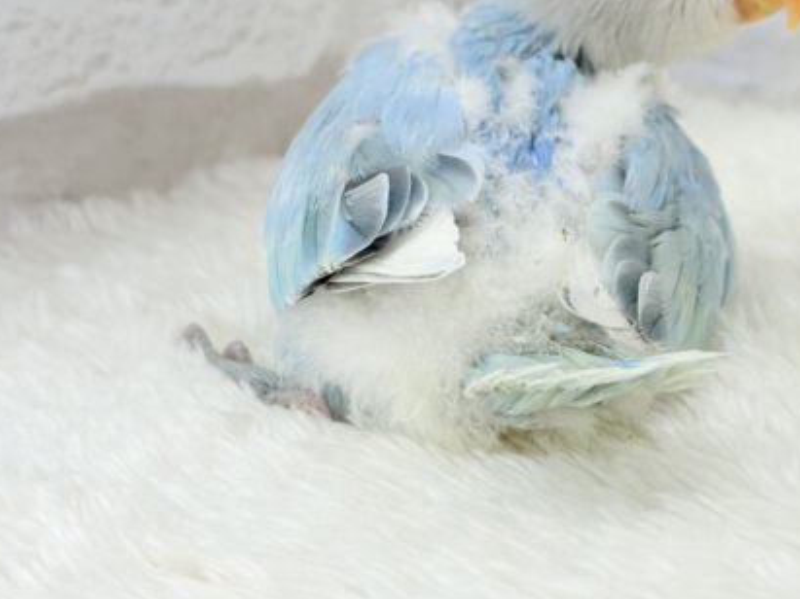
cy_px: 169
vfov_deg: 18.1
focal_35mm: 81
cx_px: 609
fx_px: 1871
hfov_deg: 23.9
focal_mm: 5.96
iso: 80
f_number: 1.6
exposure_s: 1/100
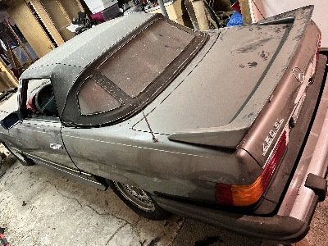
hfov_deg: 67.3
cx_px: 164
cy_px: 123
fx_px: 246
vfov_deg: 53.1
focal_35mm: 26
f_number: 1.6
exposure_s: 1/40
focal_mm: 5.1
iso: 640
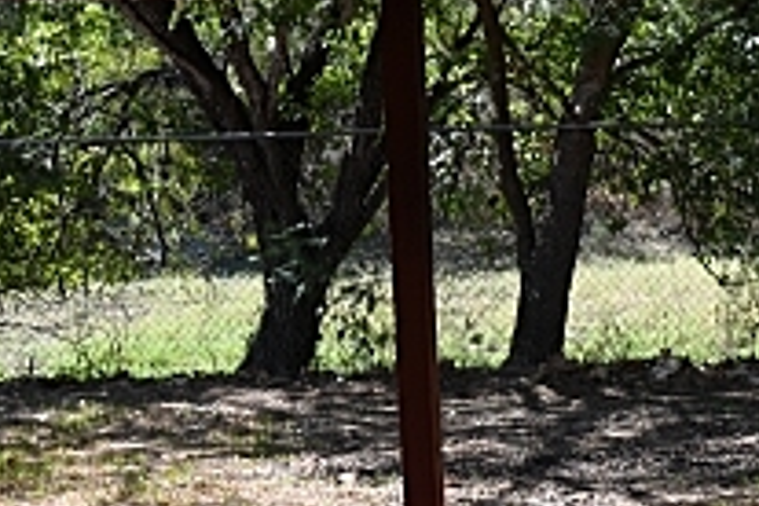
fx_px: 1834
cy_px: 299
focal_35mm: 87
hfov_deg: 20.5
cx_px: 1093
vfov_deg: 15.7
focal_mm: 20
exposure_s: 1/250
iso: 100
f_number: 5
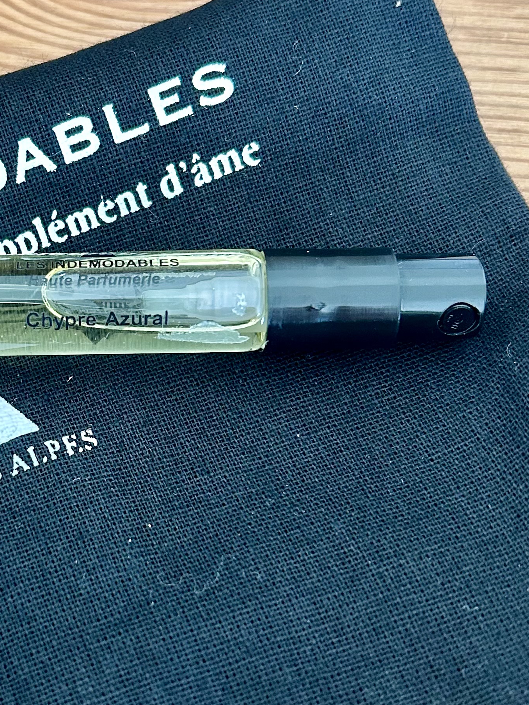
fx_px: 1181
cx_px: 38
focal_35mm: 58
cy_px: 380
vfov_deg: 33.2
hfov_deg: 24.4
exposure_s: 1/60
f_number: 1.5
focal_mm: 5.7
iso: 160
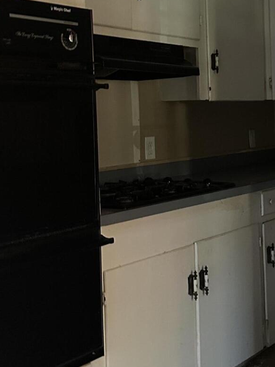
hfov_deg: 23.0
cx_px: 252
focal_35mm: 62
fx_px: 656
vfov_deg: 31.1
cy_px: 142
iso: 1600
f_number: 1.78
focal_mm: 6.86
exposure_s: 1/30
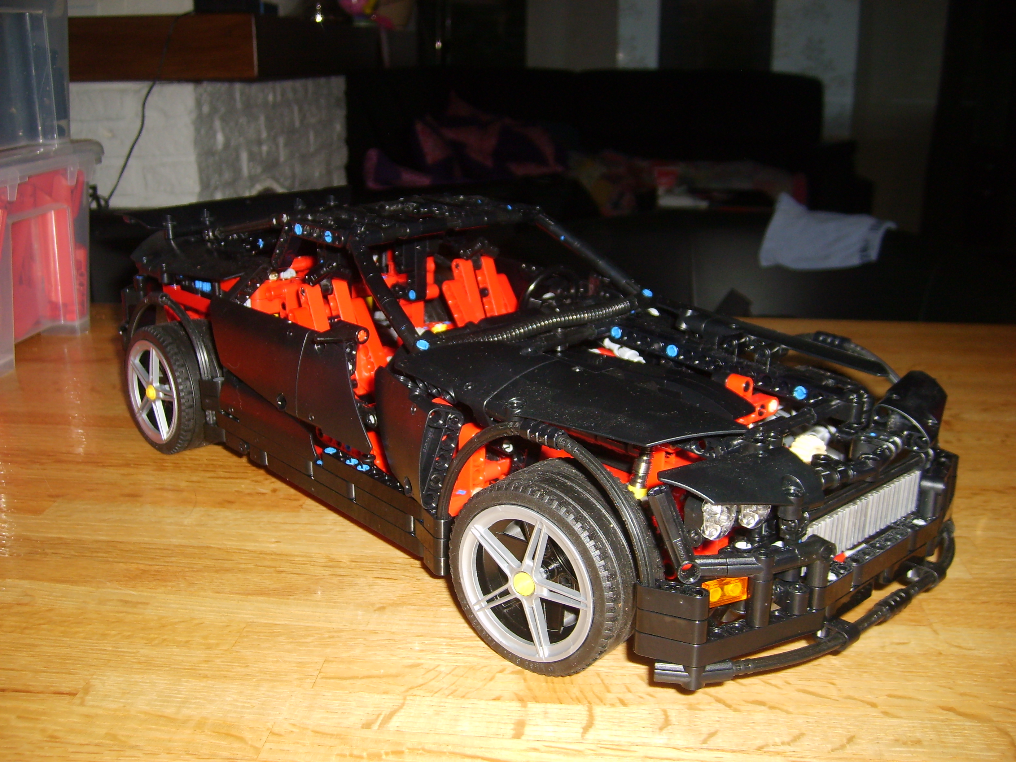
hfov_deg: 52.6
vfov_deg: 40.7
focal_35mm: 35
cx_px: 508
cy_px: 381
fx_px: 1027
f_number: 2.8
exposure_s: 1/45
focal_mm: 5.8
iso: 100
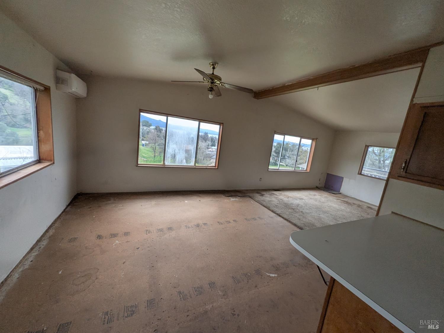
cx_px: 222
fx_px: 167
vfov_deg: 89.9
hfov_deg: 106.2
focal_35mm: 13
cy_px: 166
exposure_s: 1/69.8
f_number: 2.2
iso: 71
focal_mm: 1.54
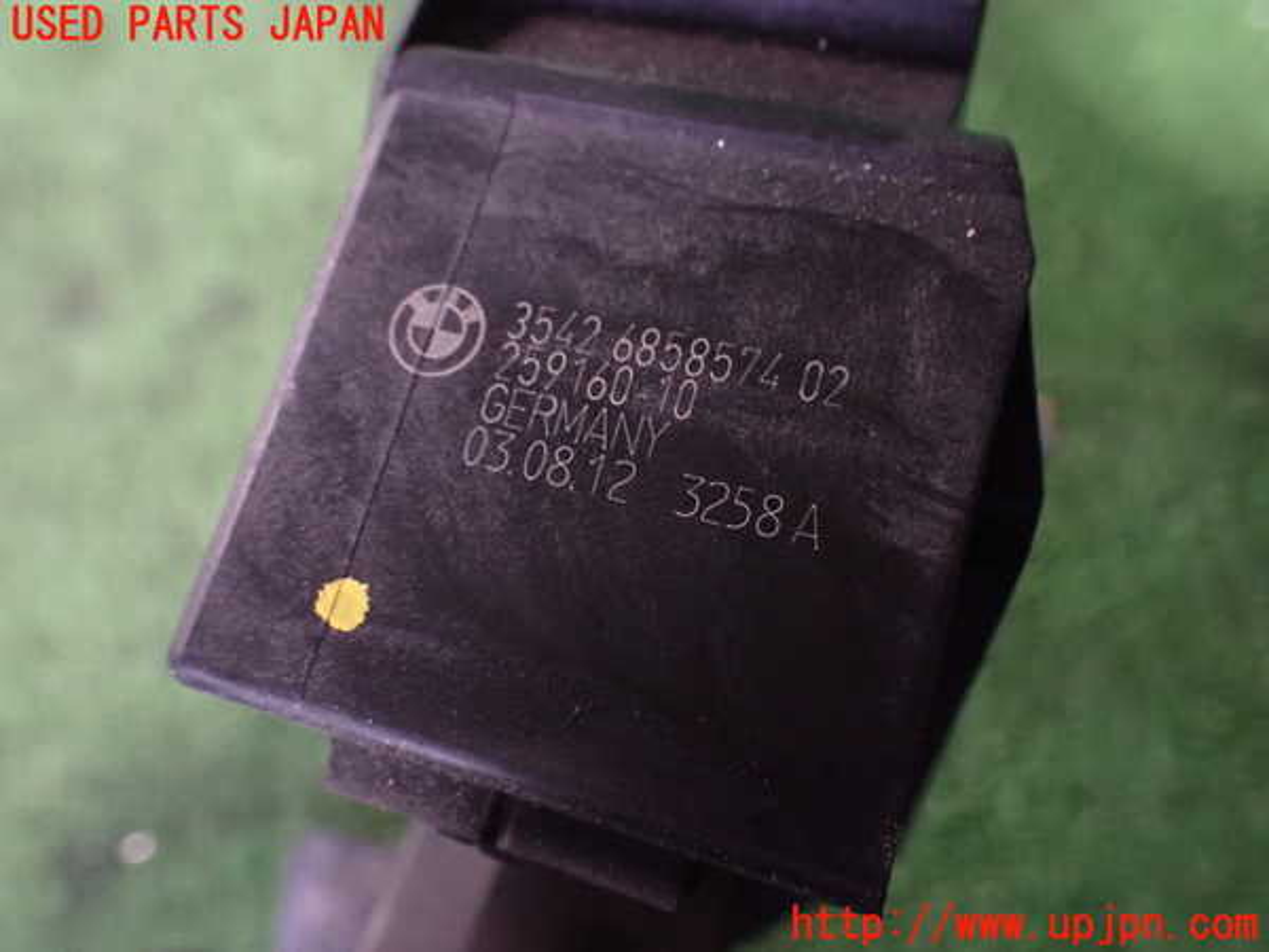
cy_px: 476
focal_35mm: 30
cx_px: 634
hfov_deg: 60.0
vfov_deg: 46.8
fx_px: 1100
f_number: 2.3
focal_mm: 5.4
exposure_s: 1/30
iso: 1250
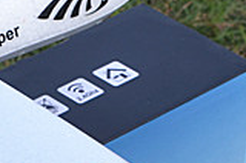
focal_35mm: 336
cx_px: -160
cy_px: 52
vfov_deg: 4.1
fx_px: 2295
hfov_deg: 6.0
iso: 200
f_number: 7.1
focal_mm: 45
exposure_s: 1/200
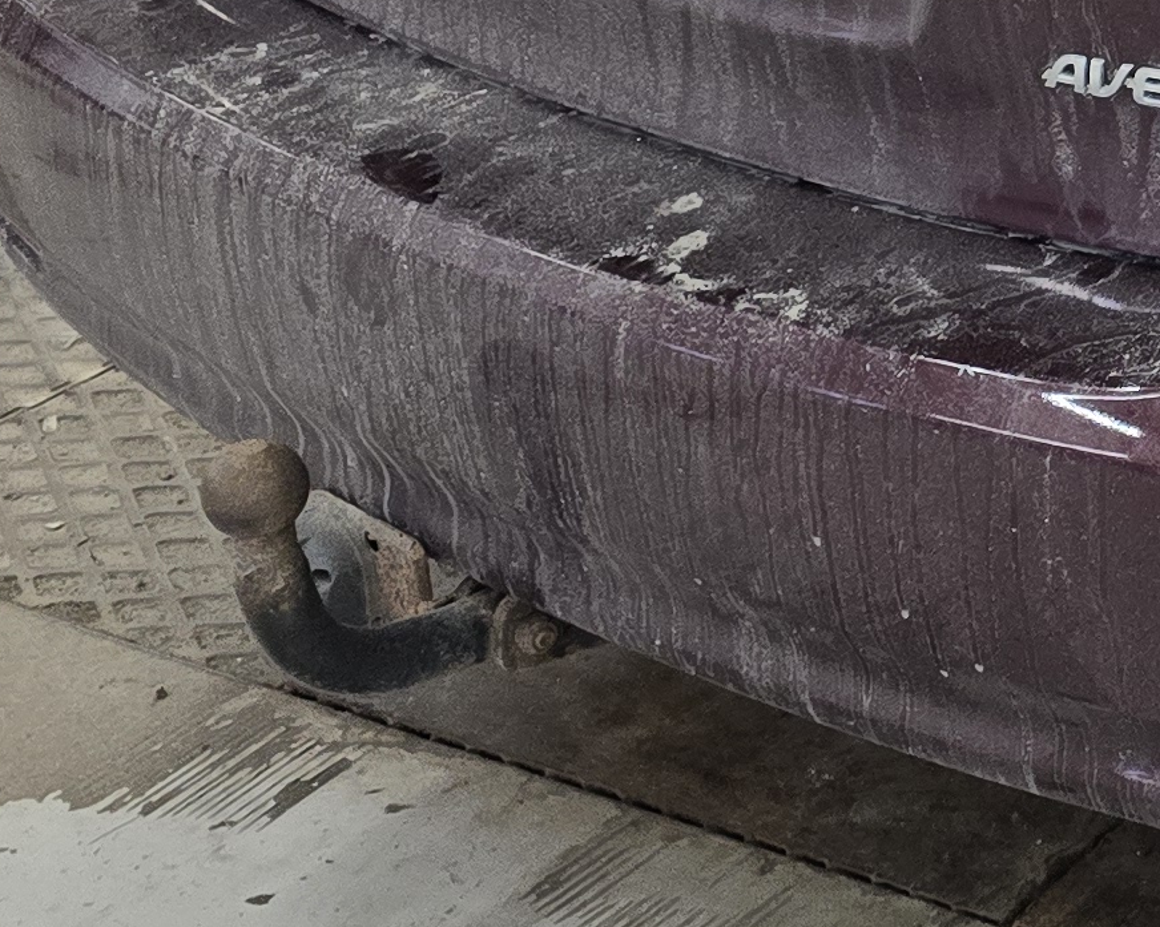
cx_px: 1981
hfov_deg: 16.2
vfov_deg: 14.5
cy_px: -173
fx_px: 3535
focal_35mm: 103
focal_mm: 6.3
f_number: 1.7
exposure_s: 1/100
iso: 250
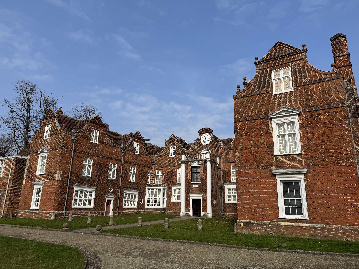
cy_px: 134
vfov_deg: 56.8
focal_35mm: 24
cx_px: 180
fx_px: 249
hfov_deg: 71.6
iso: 80
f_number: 1.78
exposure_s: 1/5814
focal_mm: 6.76
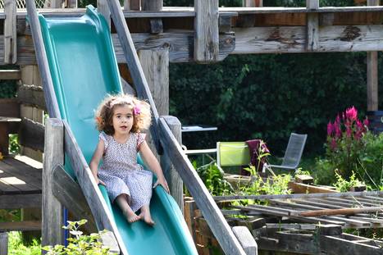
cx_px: 104
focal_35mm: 180
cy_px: 113
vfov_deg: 7.6
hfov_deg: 11.4
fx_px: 1914
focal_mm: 70
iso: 250
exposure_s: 1/250
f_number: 5.6
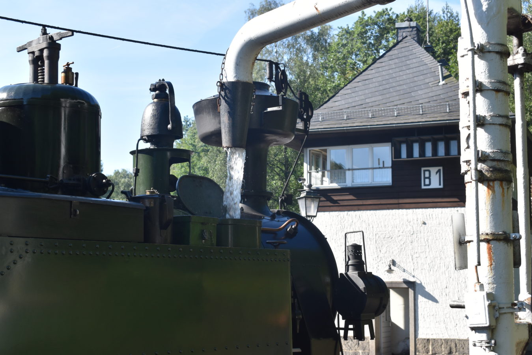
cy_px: 178
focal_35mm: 60
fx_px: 887
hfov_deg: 33.4
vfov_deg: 22.6
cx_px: 266
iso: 280
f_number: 8
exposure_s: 1/250
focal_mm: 40
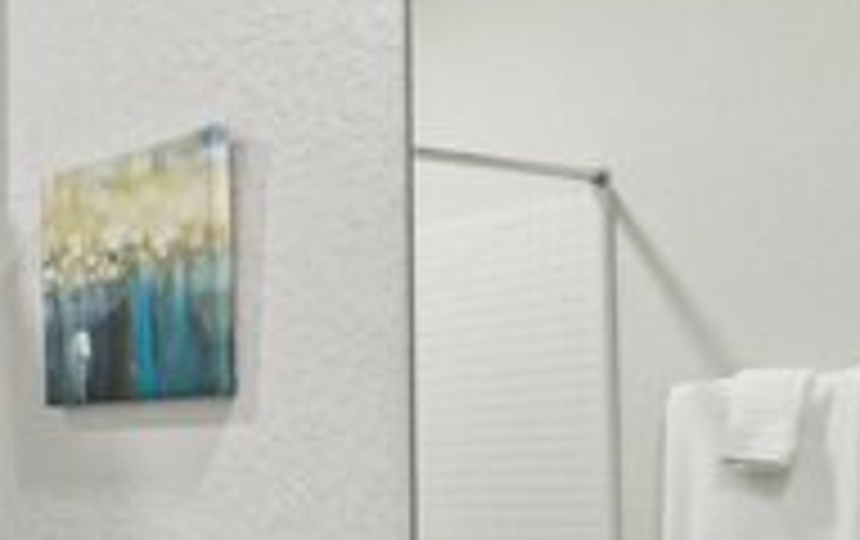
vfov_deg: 21.7
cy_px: 538
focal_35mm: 58
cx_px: -302
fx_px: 1361
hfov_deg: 28.0
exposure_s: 1/15
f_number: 8
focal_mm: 17
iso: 900
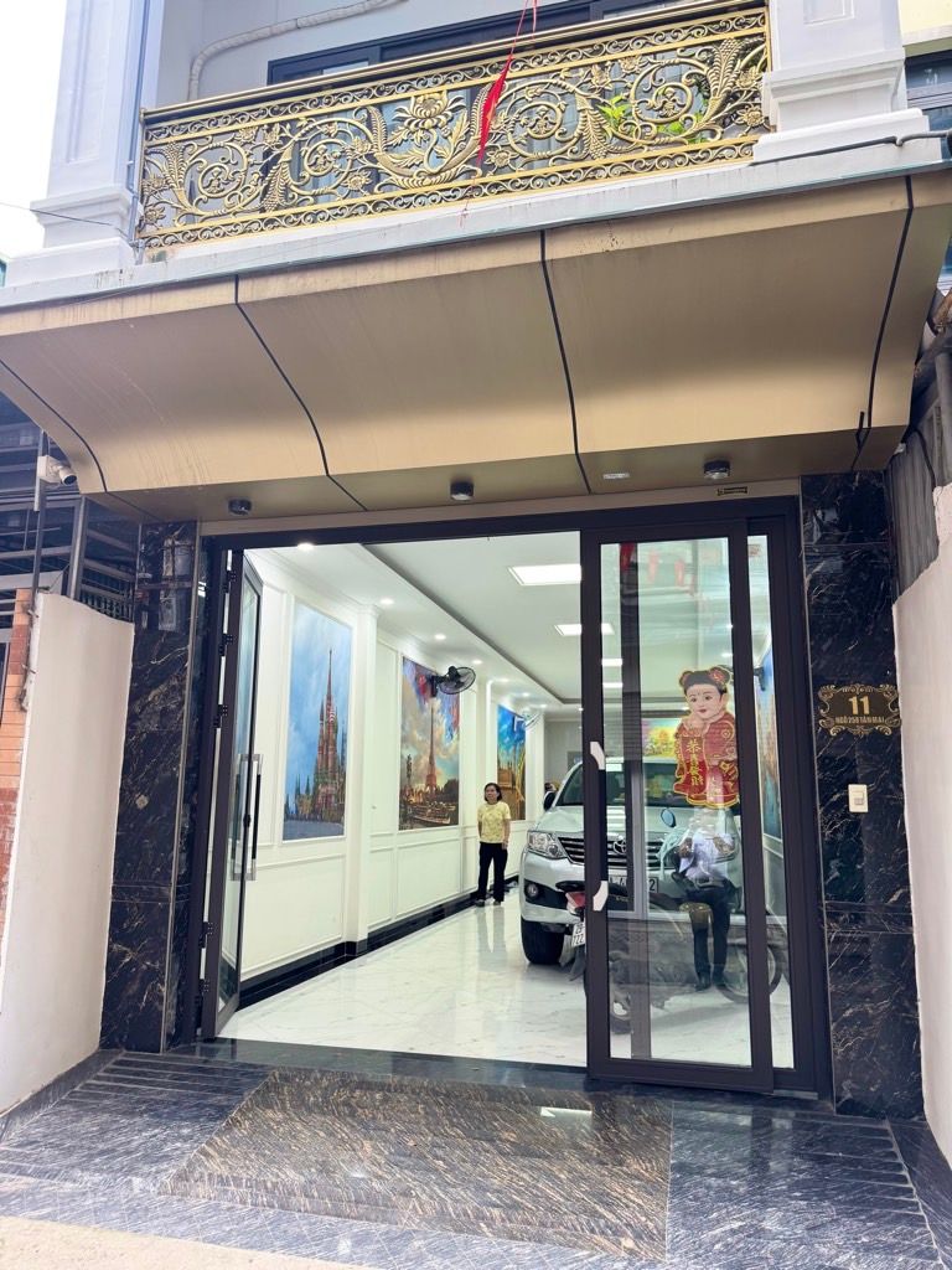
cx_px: 476
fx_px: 880
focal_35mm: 24
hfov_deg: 56.8
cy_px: 635
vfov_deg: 71.6
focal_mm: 6.76
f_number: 1.78
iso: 80
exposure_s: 1/121
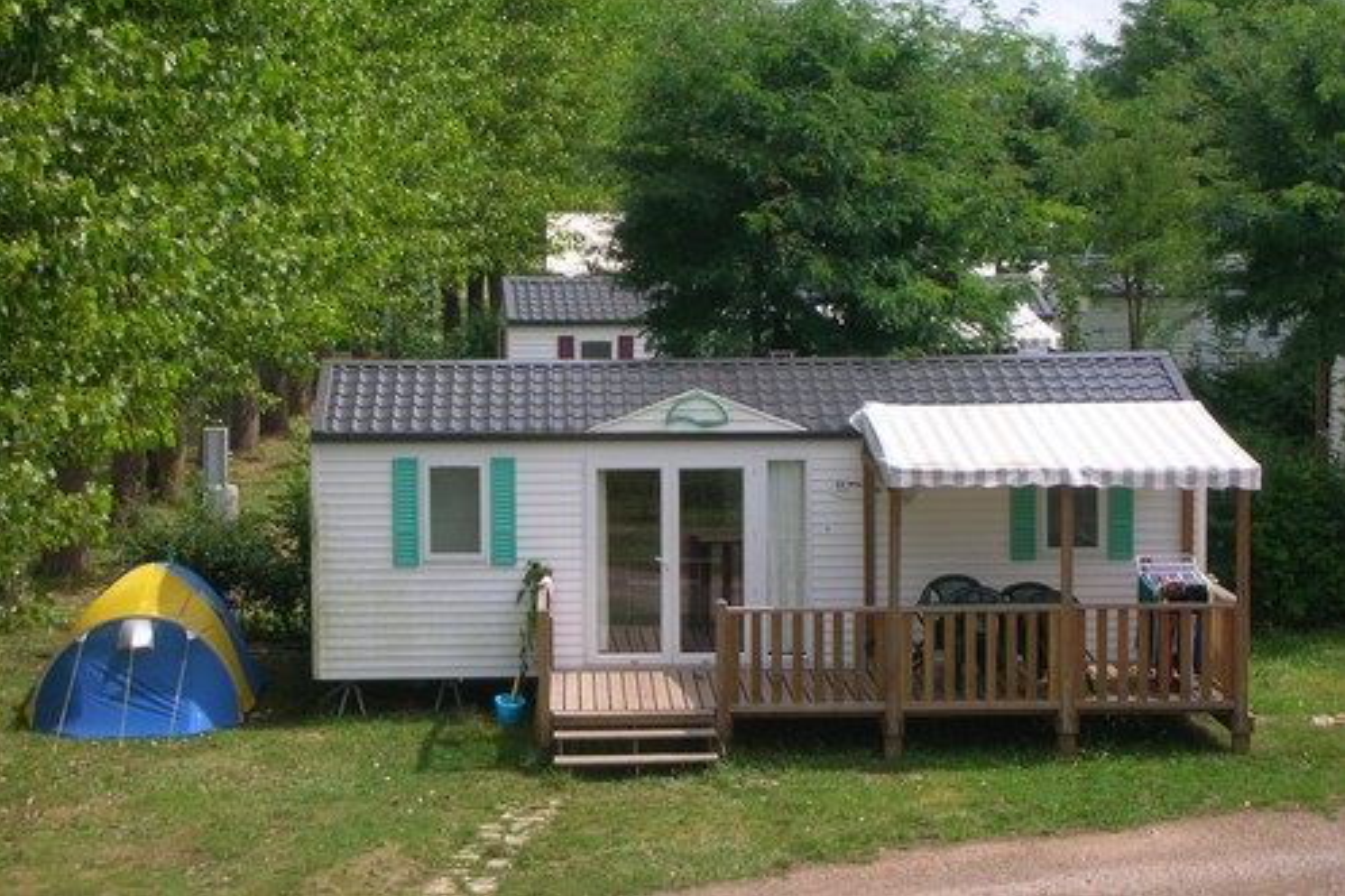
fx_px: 3361
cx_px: 674
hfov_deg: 22.6
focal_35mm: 90
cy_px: 391
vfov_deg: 15.2
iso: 50
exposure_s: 1/234
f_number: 4.8
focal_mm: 14.3
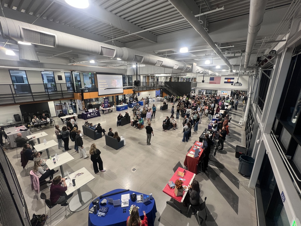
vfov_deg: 89.9
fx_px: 113
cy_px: 113
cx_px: 150
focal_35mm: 13
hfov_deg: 106.2
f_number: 1.8
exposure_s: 1/60
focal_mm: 1.57
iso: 160
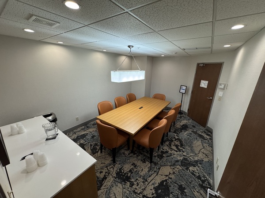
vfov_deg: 85.7
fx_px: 107
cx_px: 132
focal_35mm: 14
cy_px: 99
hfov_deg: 102.1
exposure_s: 1/120
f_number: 2.2
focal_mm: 2.22
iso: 320
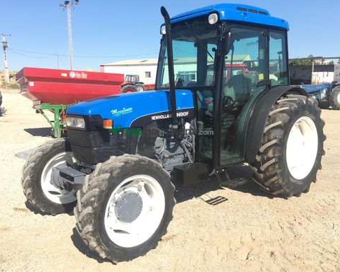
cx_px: 161
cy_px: 131
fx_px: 322
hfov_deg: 55.6
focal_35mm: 32
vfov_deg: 45.8
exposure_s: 1/845
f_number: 2.2
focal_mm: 4.15
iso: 25
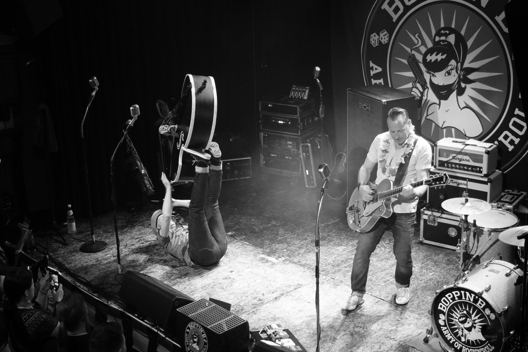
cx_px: 264
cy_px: 176
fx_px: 836
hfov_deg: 35.1
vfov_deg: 23.8
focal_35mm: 57
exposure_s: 1/60
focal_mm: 38
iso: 4000
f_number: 5.6
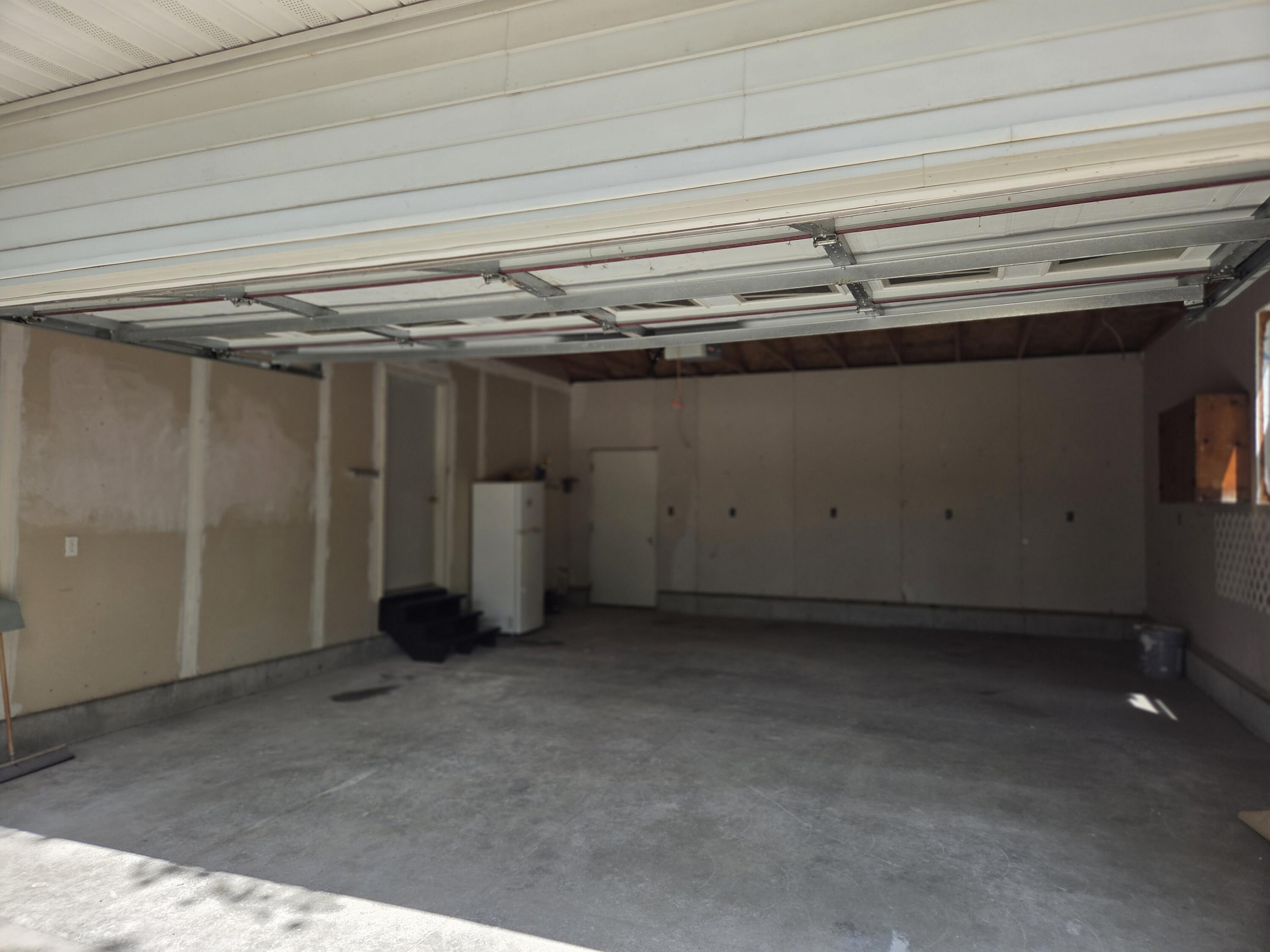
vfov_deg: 58.9
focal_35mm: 23
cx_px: 635
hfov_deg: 73.9
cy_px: 476
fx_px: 844
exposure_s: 1/1336
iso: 80
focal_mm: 5.4
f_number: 1.8
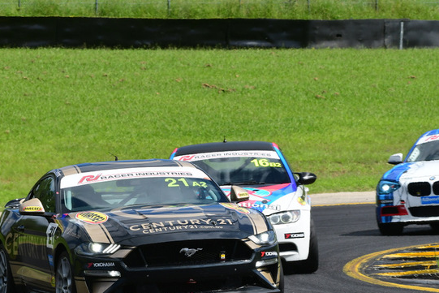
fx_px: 5415
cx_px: 144
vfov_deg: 3.1
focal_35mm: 444
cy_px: 197
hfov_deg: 4.6
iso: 400
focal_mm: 200
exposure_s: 1/640
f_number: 11
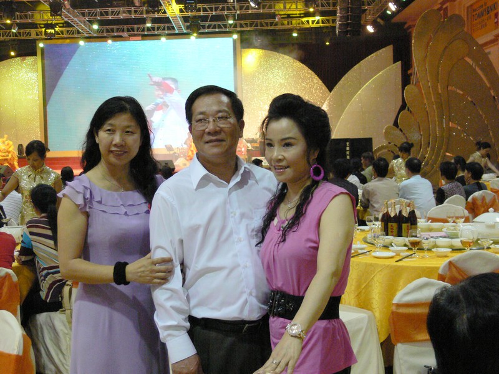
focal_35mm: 46
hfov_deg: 41.2
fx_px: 663
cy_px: 187
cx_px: 250
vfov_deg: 31.5
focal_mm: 9.8
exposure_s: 1/40
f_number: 3.2
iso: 400
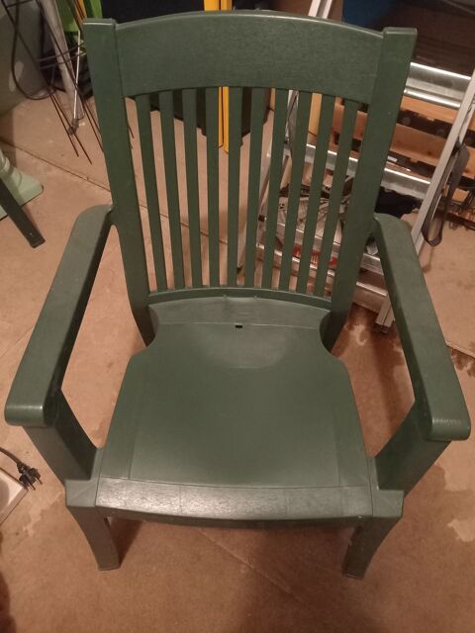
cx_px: 238
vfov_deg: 69.4
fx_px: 457
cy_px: 316
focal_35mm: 25
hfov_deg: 54.9
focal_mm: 4.65
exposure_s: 1/16.7
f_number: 1.8
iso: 1600
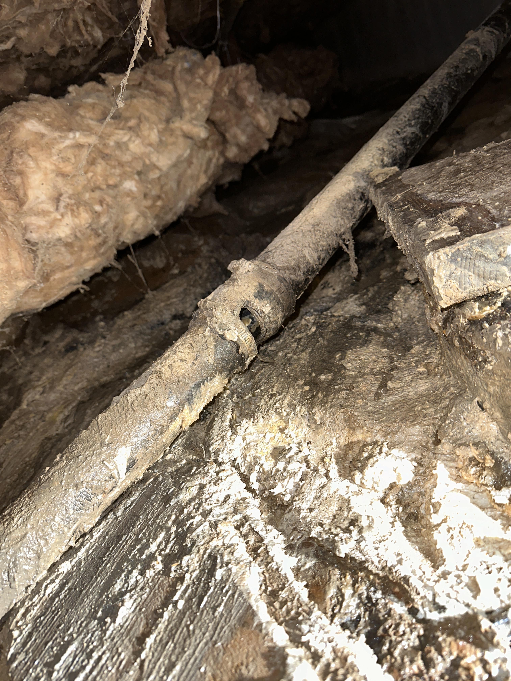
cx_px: 256
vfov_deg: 71.6
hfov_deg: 56.8
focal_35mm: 24
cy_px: 340
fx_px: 472
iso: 80
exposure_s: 1/17
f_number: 1.78
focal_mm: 6.86
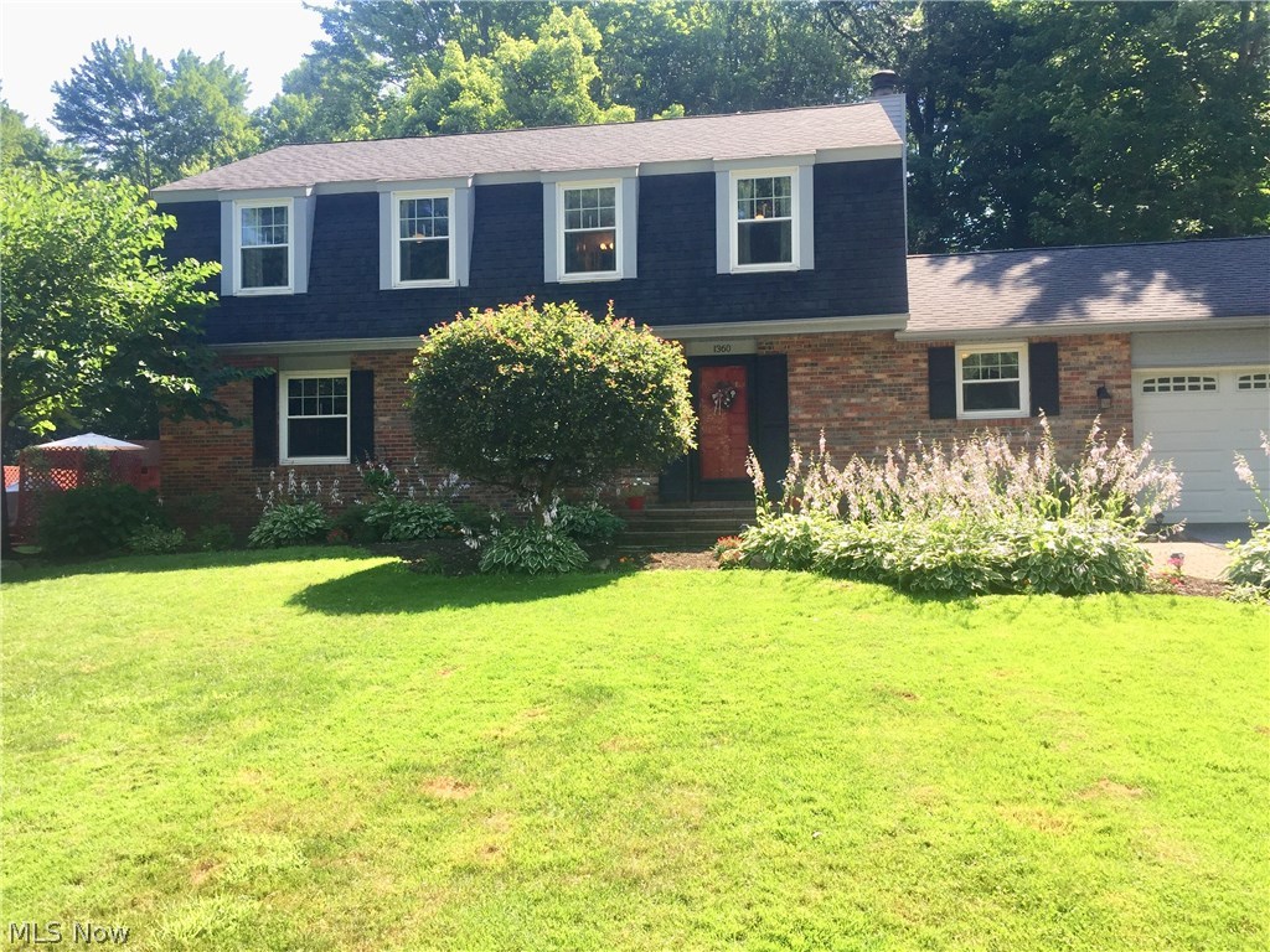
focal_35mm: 29
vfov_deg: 48.2
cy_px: 476
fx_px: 1064
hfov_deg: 61.7
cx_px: 635
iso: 32
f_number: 2.2
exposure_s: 1/471
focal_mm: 4.15
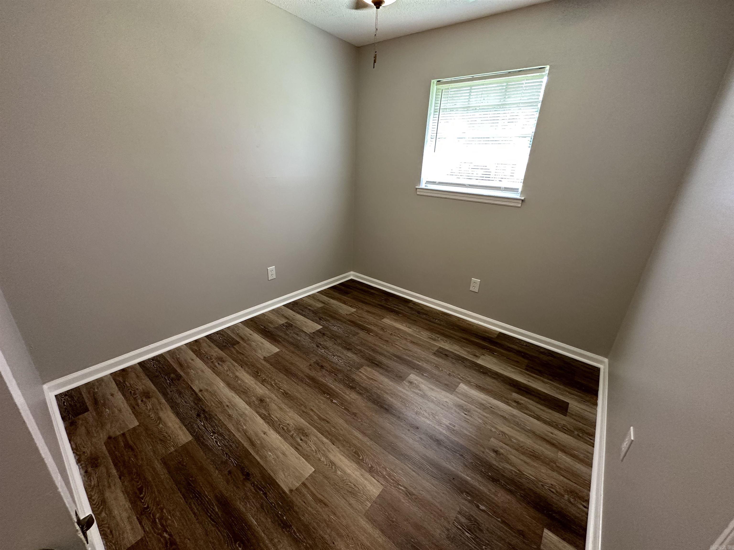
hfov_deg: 102.1
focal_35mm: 14
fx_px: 297
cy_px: 275
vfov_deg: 85.7
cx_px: 367
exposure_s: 1/99
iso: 250
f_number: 2.2
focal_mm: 2.22
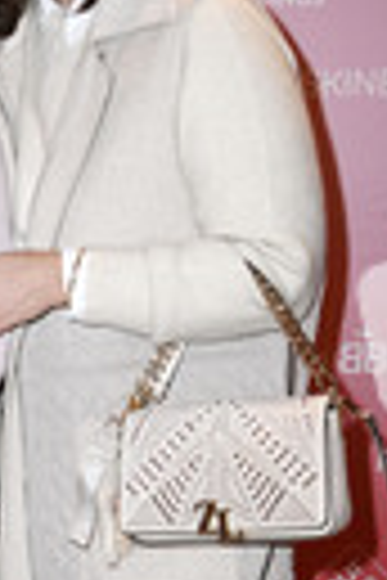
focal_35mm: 99
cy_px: 535
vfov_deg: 20.2
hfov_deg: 13.1
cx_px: -180
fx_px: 1596
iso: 1000
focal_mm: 32
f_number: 5.6
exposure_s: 1/200
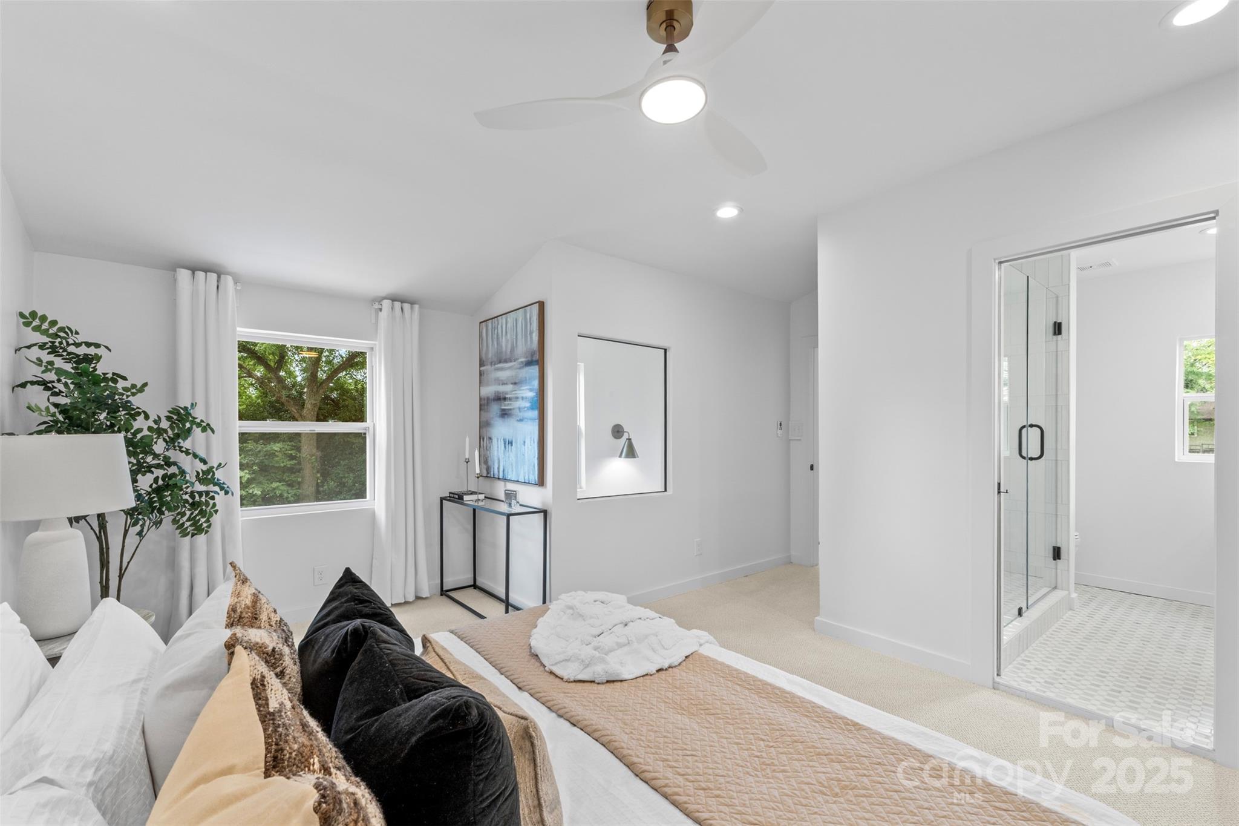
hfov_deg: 100.4
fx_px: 516
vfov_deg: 77.3
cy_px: 413
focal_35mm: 15
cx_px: 620
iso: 250
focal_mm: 10
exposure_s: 1/3
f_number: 9
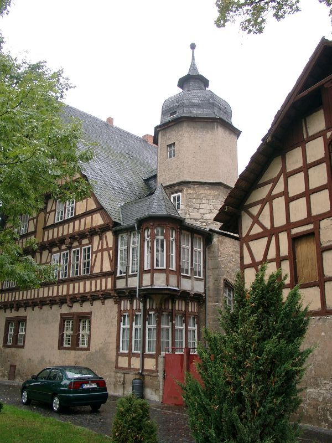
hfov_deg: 41.8
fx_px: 435
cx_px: 166
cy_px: 222
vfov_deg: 54.0
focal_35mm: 34
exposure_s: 1/72.6
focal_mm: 7.13
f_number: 4
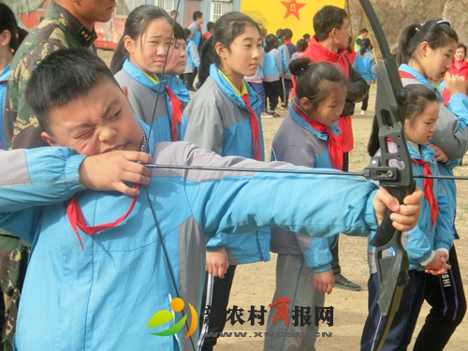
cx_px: 234
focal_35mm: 110
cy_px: 176
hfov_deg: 17.9
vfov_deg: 13.5
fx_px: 1487
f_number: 5.4
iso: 80
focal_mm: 19.54
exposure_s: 1/160
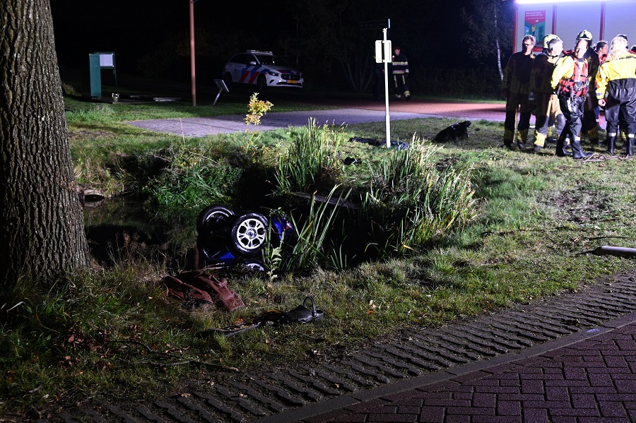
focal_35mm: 50
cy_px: 203
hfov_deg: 39.6
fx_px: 883
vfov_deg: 27.0
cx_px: 331
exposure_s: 1/25
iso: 4000
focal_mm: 45
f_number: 5.3
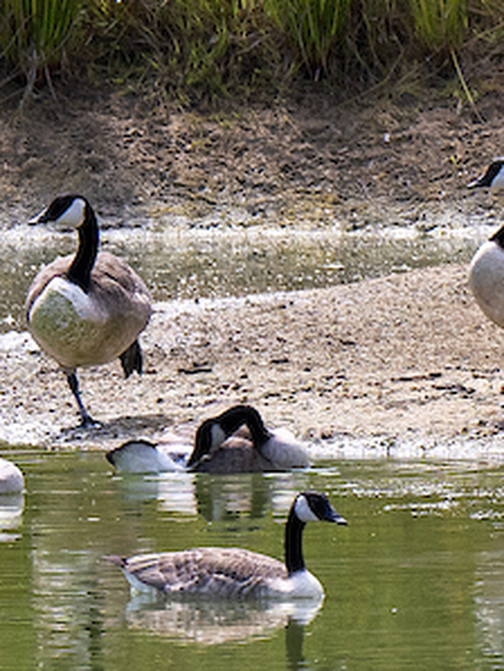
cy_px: 664
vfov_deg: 1.3
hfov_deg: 1.0
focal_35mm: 1548
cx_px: 603
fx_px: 30008
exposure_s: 1/640
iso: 400
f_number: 6.3
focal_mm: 200
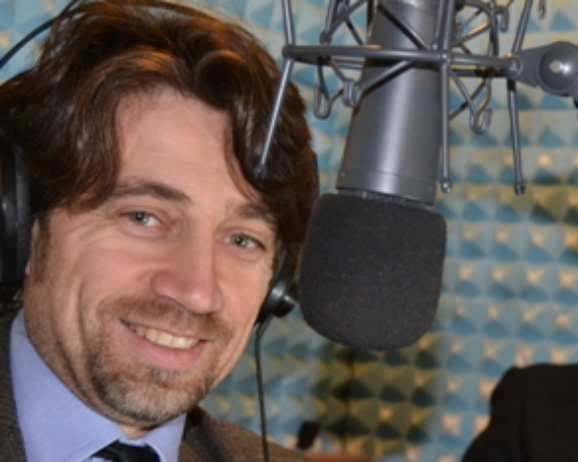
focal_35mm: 80
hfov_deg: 23.6
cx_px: 430
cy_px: 321
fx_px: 1368
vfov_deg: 19.1
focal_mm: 26
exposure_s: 1/60
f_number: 4
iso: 1800
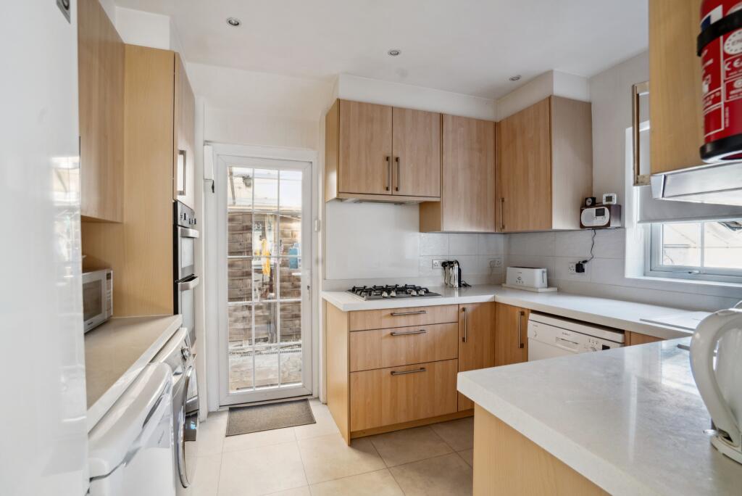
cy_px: 248
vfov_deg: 73.8
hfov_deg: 96.7
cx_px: 371
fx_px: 330
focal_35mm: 16
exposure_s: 1/13
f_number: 8
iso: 640
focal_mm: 16
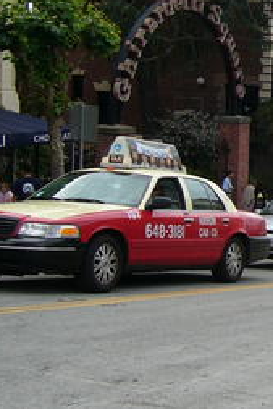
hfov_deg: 14.3
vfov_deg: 22.0
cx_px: 352
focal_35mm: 92
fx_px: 1045
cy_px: 123
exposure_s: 1/50
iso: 50
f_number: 8
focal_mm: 5.8
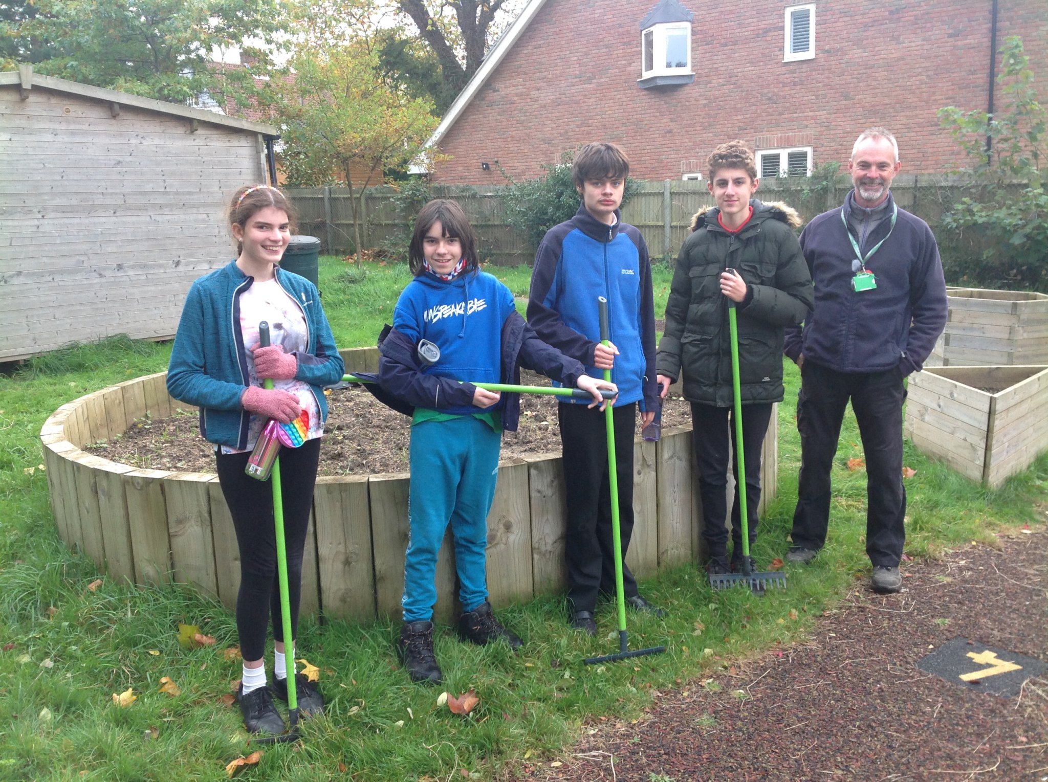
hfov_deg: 52.7
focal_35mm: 35
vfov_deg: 40.6
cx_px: 524
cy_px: 391
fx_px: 1058
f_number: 2.4
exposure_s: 1/120
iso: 80
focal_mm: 4.28
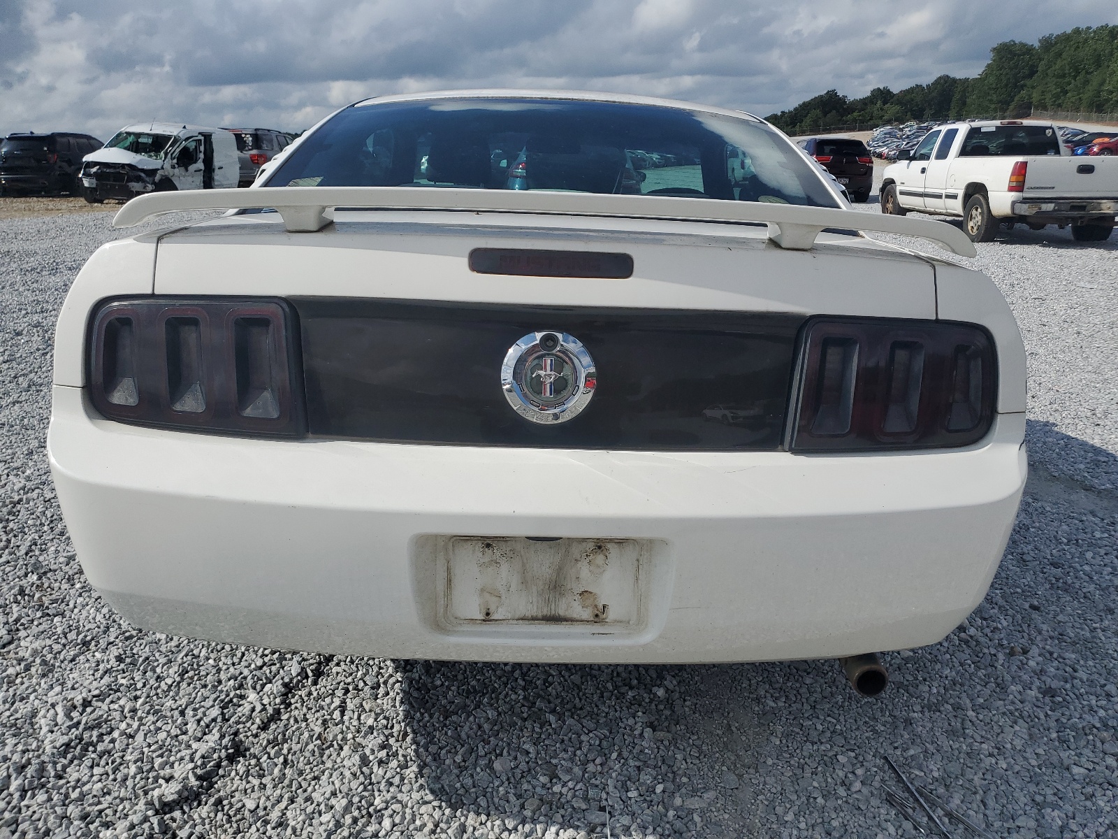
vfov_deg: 53.1
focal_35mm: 26
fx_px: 840
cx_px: 559
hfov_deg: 67.3
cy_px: 420
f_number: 1.5
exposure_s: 1/10000
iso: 50
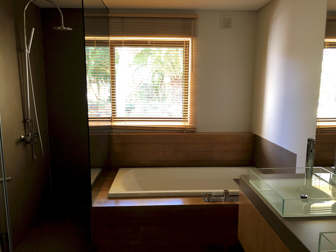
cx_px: 168
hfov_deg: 63.4
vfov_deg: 49.7
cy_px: 126
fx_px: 272
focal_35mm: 28
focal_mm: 4
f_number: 1.8
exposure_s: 1/50
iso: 250
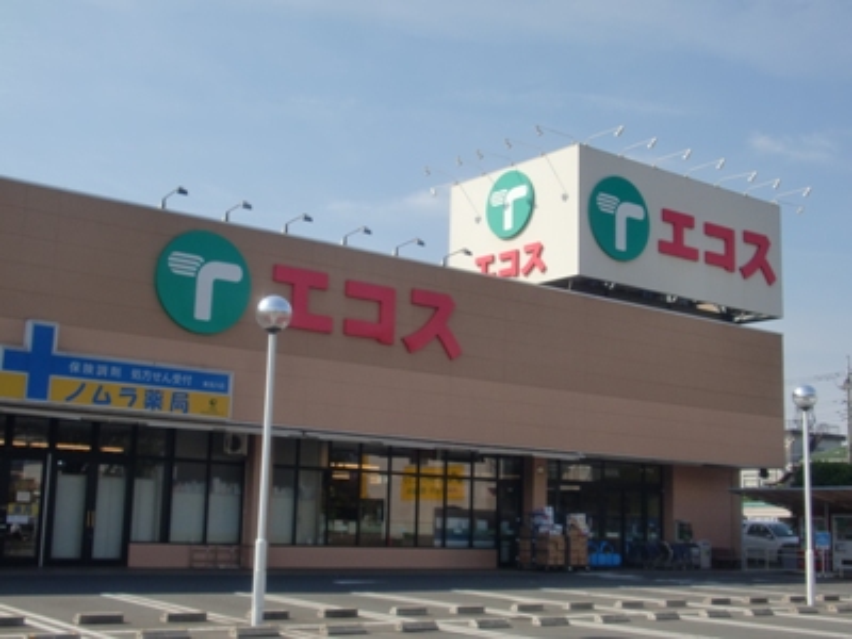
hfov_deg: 39.7
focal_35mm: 48
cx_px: 426
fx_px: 1181
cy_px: 320
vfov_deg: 30.3
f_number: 10
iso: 64
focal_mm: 7.91
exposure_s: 1/125
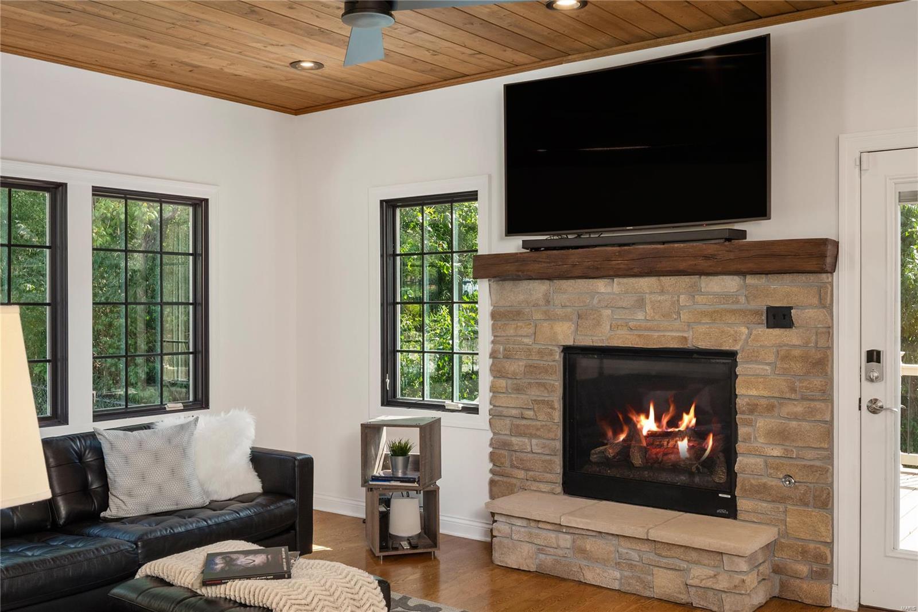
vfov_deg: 36.9
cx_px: 459
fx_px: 918
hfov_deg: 53.1
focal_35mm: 36
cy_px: 306
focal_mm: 18
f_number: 8
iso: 400
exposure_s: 1/4
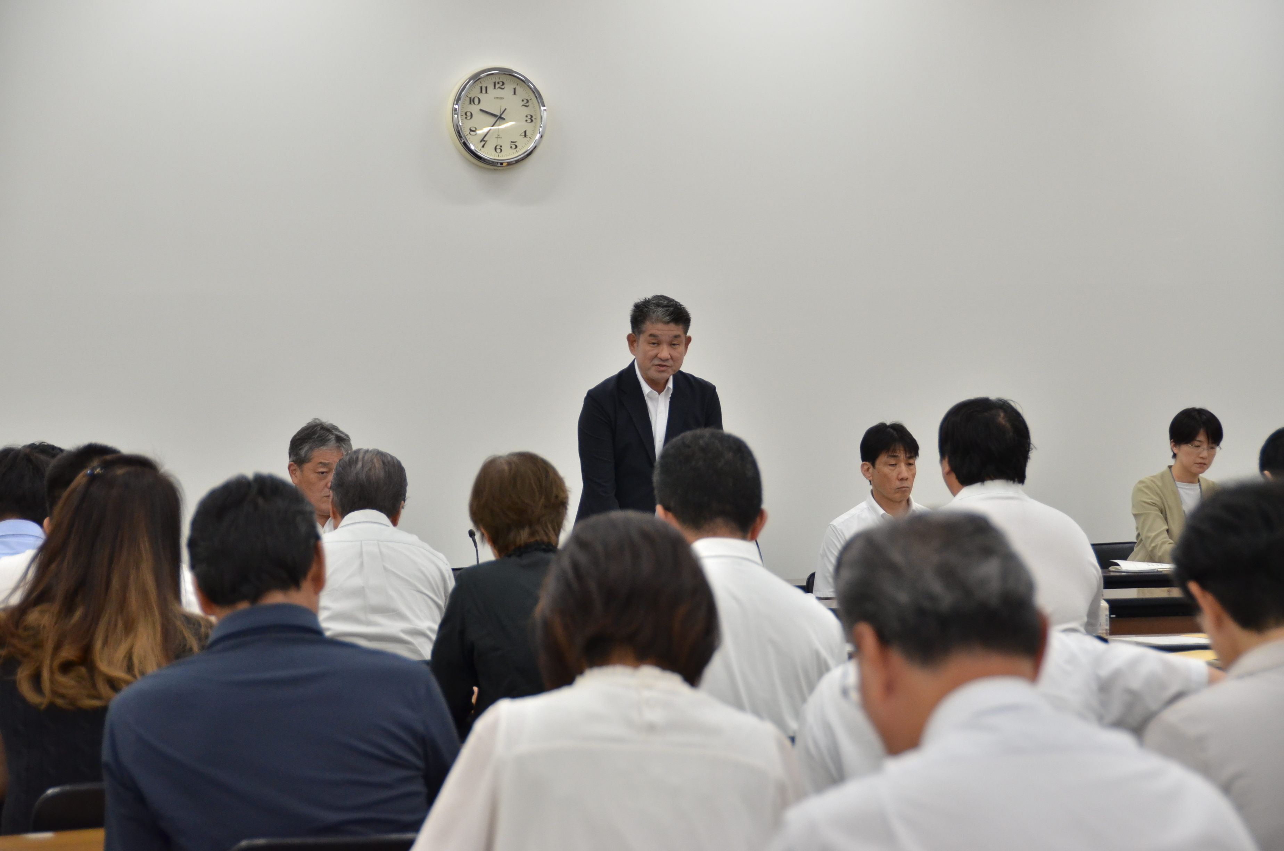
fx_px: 3737
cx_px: 642
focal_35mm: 105
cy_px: 426
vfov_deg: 13.0
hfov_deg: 19.5
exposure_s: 1/160
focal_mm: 70
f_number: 5
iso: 720
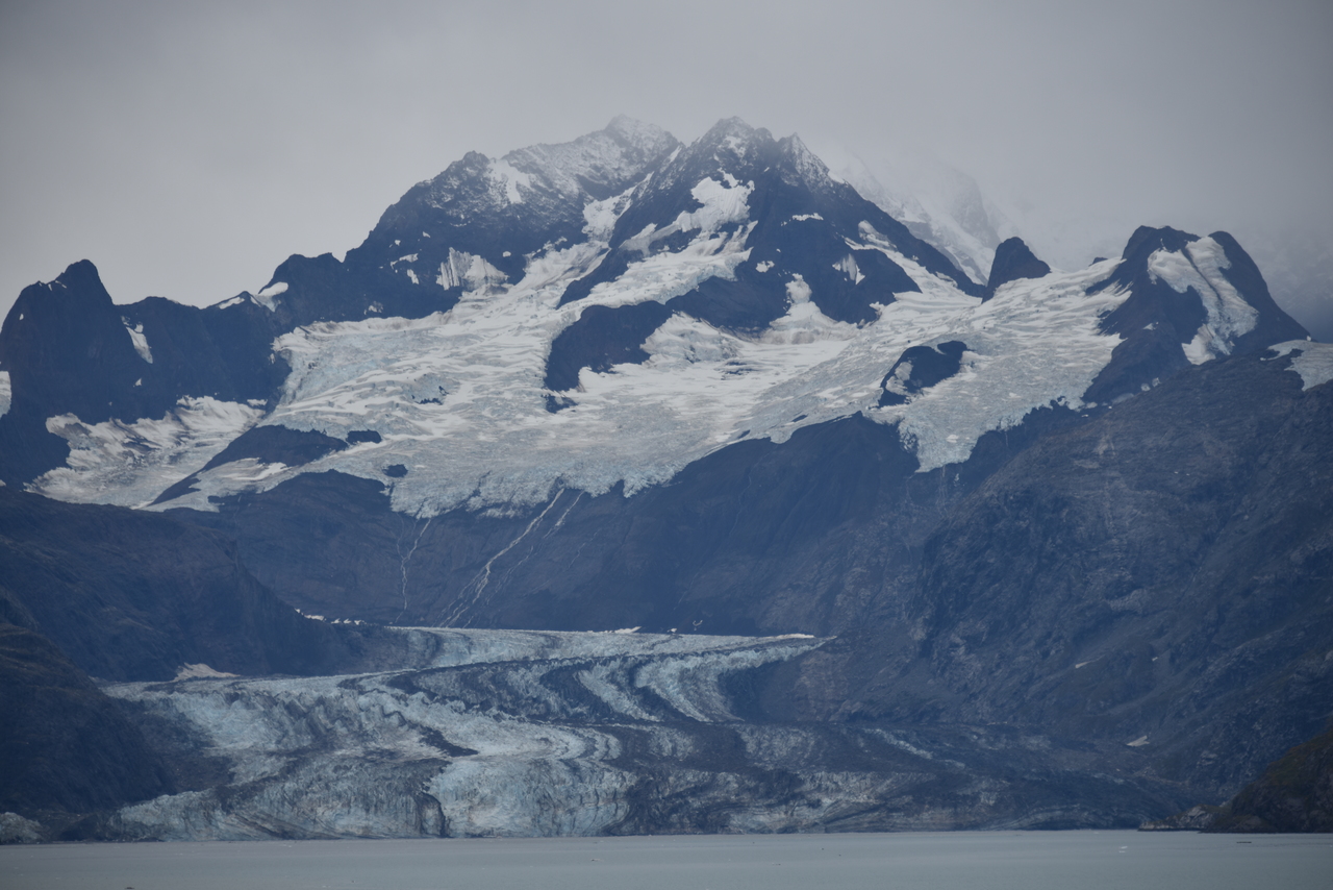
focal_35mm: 180
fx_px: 6666
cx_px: 666
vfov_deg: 7.6
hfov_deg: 11.4
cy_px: 445
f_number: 5.6
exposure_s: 1/400
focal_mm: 180
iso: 125
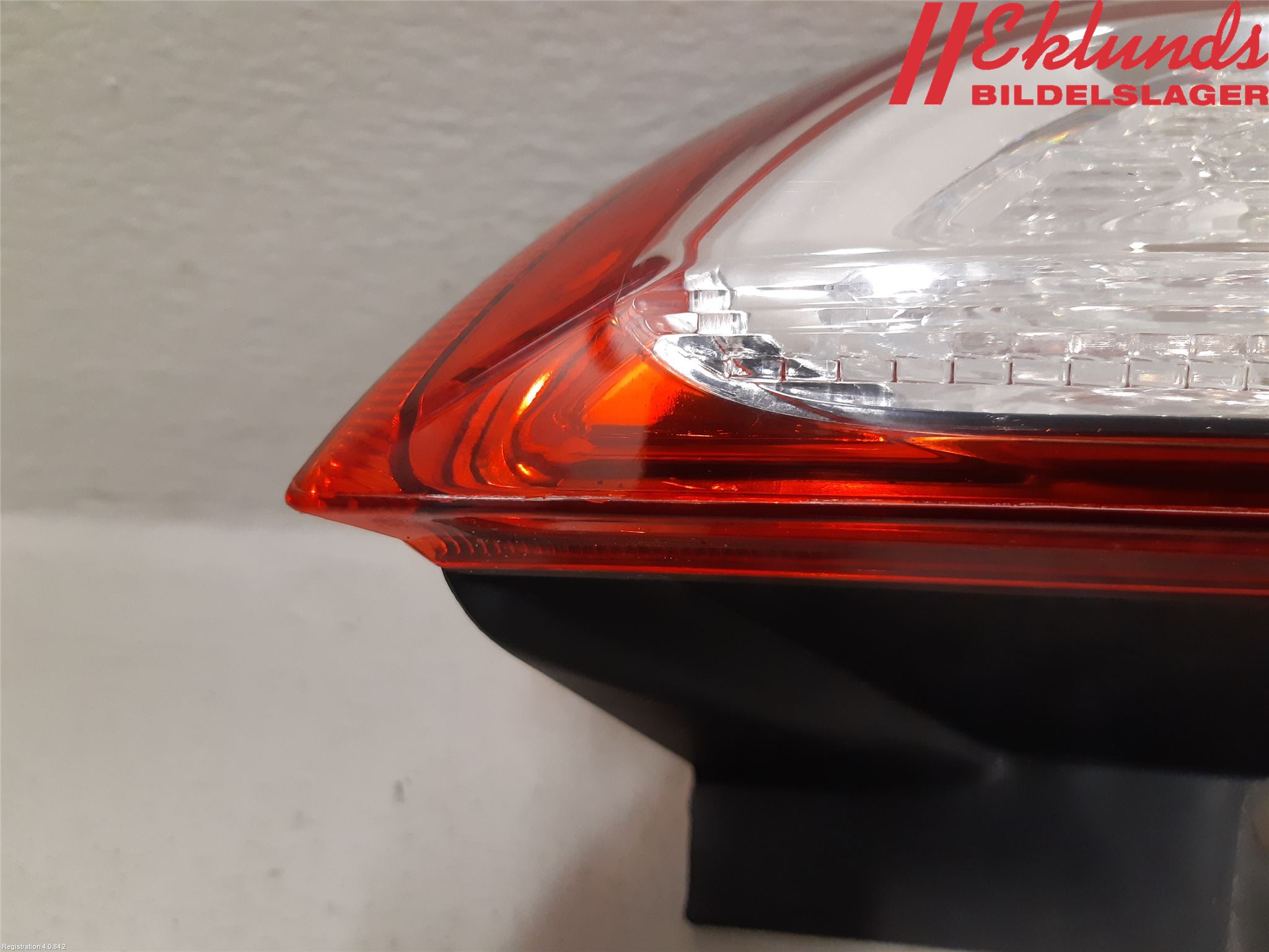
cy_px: 476
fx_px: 953
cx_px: 634
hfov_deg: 67.3
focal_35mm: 26
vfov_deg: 53.1
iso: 200
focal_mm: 3.93
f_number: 1.7
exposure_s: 1/50
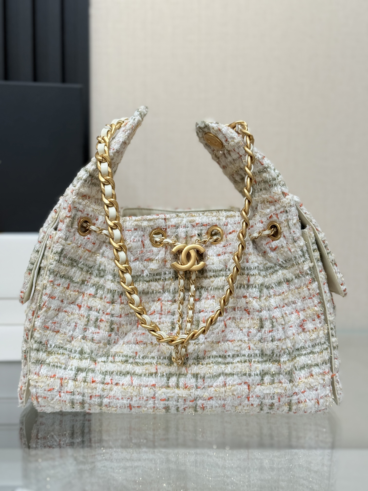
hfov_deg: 30.3
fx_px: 680
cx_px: 184
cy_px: 246
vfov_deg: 39.7
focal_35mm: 48
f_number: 1.78
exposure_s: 1/493
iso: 64
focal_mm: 6.76
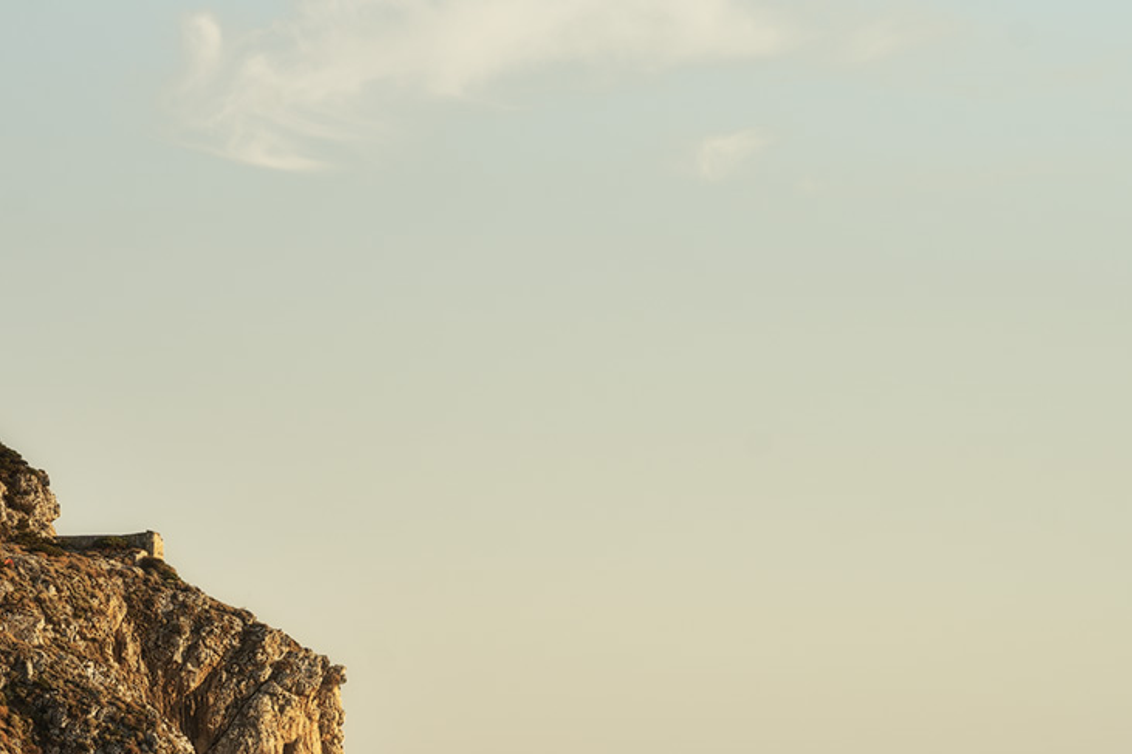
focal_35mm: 197
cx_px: -111
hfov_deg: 10.3
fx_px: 6193
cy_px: 817
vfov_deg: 6.9
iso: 100
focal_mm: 75
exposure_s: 1/100
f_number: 10
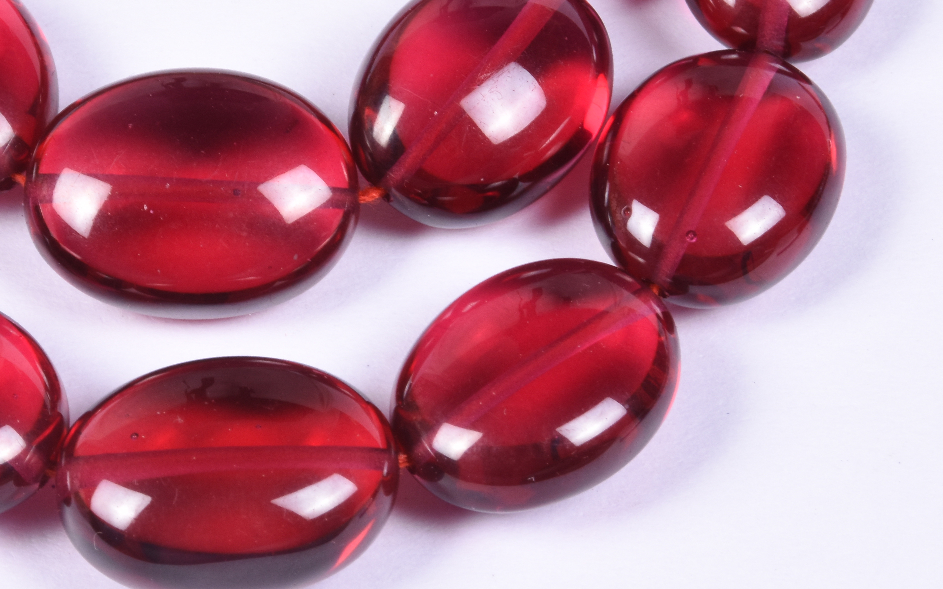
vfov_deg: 3.8
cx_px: 225
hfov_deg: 6.1
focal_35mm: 343
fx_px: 8815
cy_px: 134
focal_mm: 140
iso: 320
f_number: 22
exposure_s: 1/125
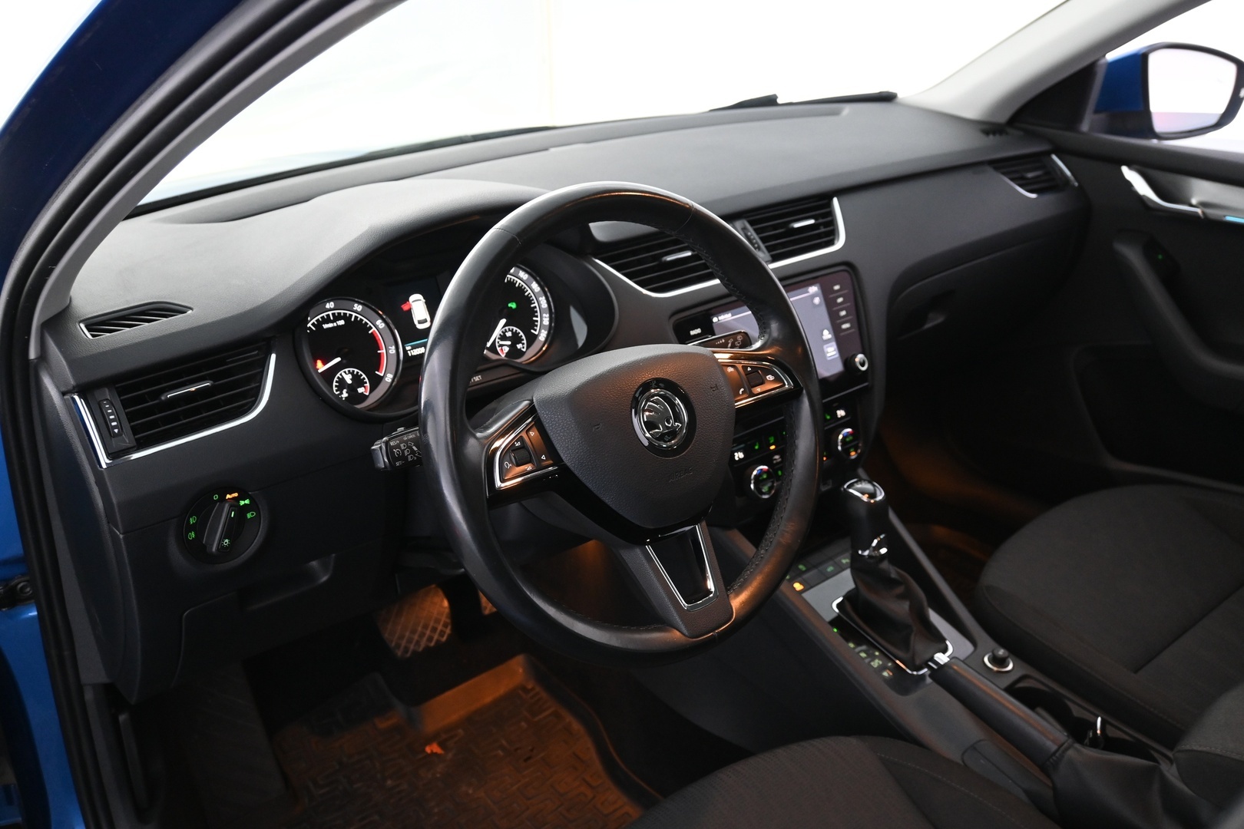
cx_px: 622
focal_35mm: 32
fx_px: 1088
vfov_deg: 41.7
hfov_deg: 59.5
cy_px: 414
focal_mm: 21
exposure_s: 1/30
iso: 1600
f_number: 4
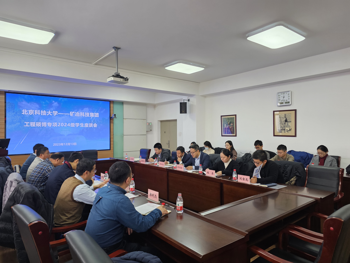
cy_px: 132
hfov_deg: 73.9
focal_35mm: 23
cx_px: 175
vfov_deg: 58.9
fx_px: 233
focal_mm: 6.3
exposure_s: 1/100
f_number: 1.7
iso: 160
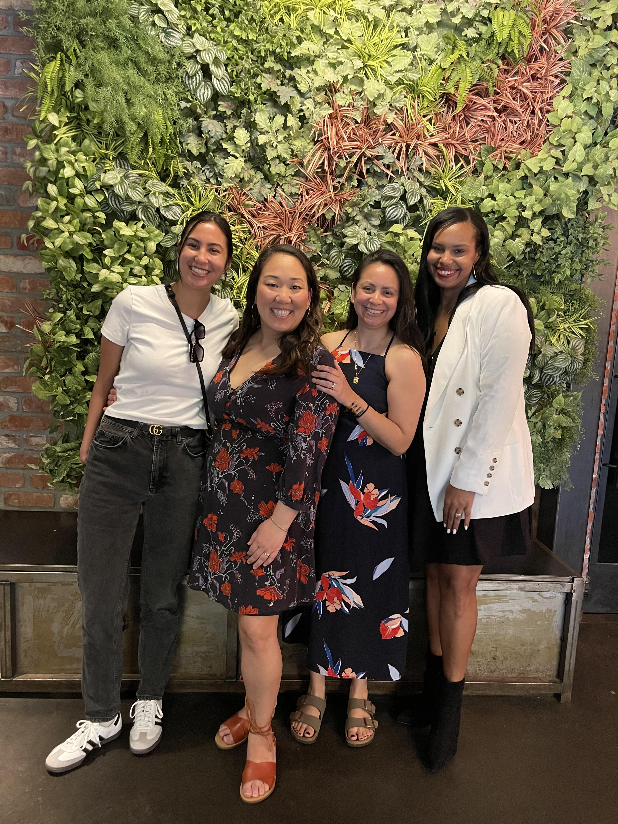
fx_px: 619
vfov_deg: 67.3
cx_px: 309
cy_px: 412
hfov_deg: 53.1
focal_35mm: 26
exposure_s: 1/30
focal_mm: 5.1
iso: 640
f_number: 1.6
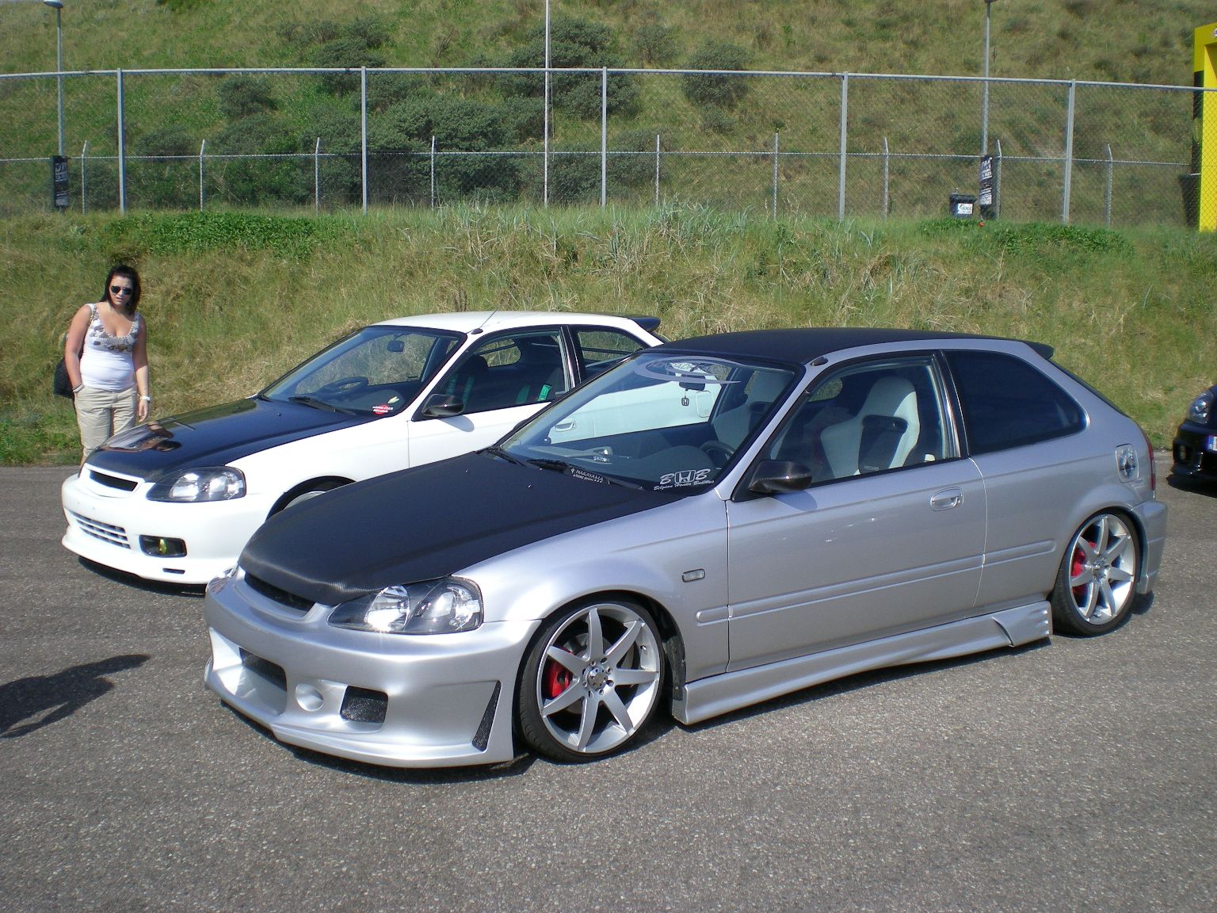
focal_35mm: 38
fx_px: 1336
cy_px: 456
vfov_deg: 37.7
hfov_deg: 49.0
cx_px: 608
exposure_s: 1/448
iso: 50
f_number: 4.6
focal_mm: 6.3
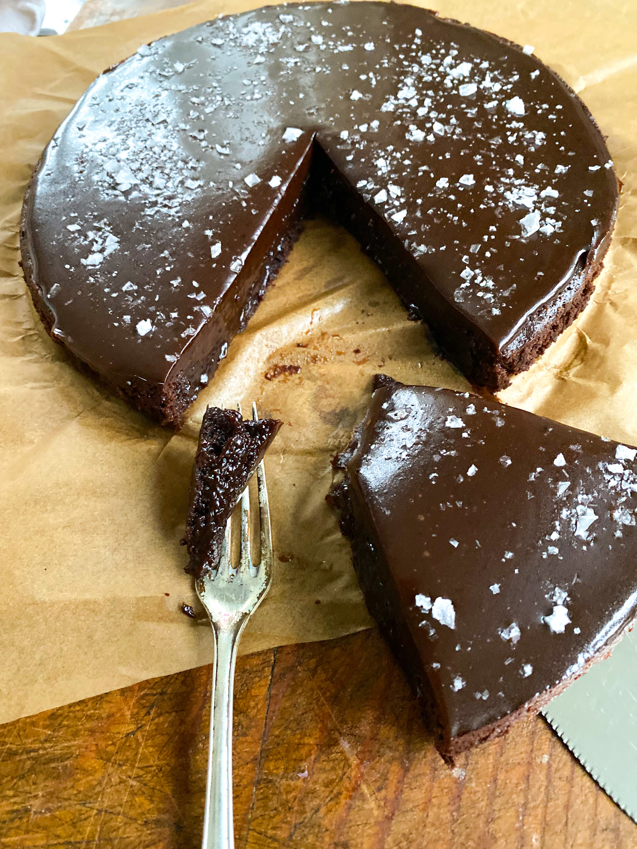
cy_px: 424
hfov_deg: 53.1
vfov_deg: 67.3
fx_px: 638
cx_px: 318
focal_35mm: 26
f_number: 1.8
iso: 1000
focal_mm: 4.25
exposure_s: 1/30
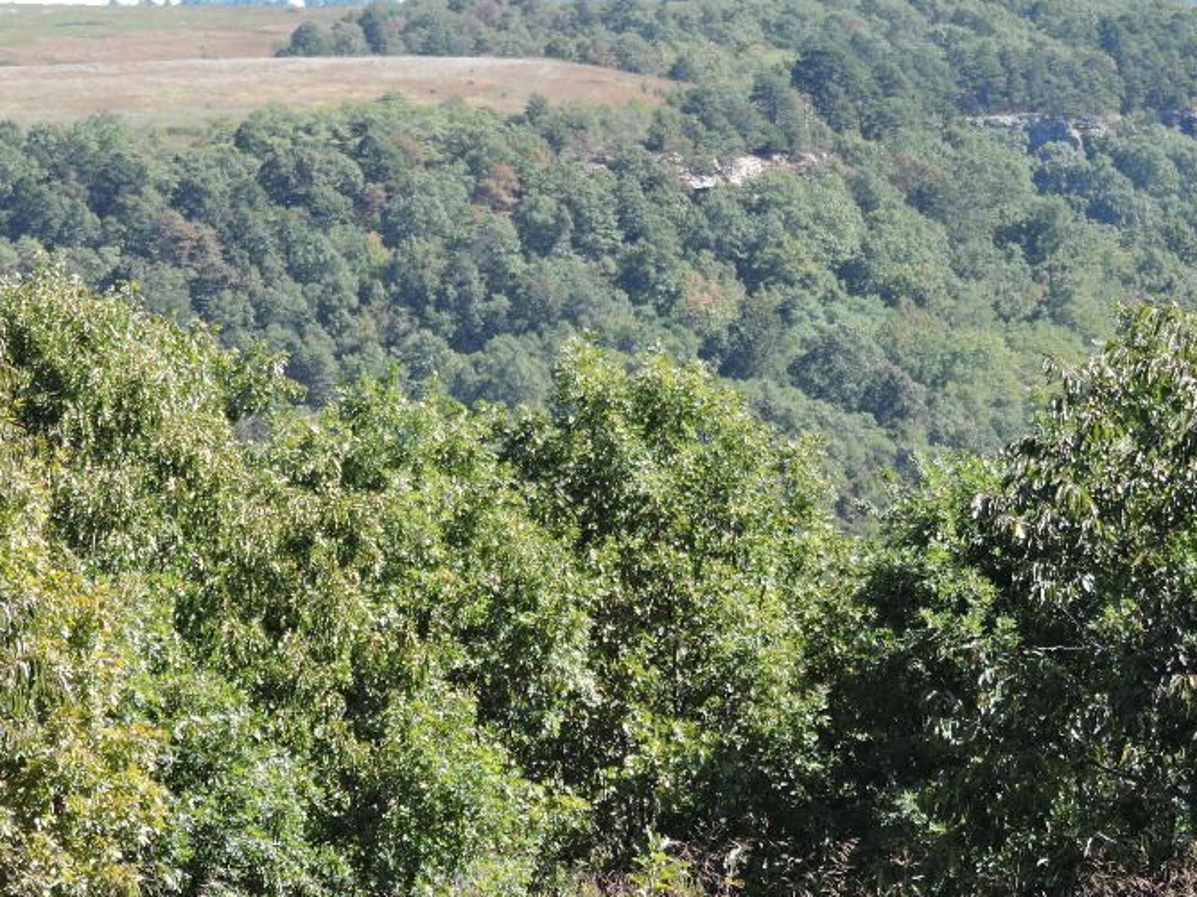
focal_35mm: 261
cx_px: 431
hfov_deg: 7.6
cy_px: 282
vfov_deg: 5.7
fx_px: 9024
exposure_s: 1/200
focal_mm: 30.3
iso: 100
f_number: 4.5
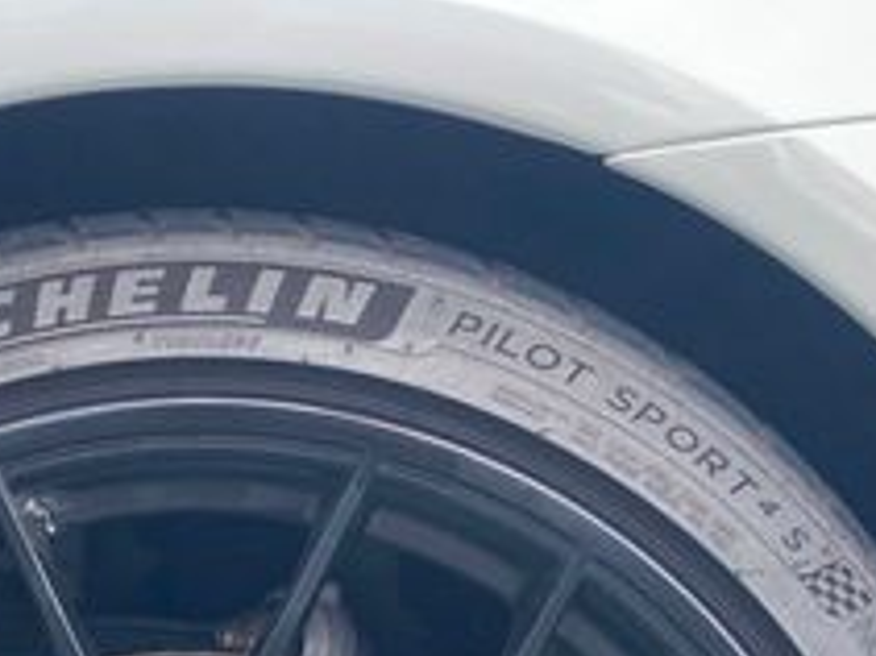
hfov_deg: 22.6
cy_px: 963
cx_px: 133
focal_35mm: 85
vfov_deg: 16.0
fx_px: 2150
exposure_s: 1/277
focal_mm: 3.99
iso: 20
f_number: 1.8
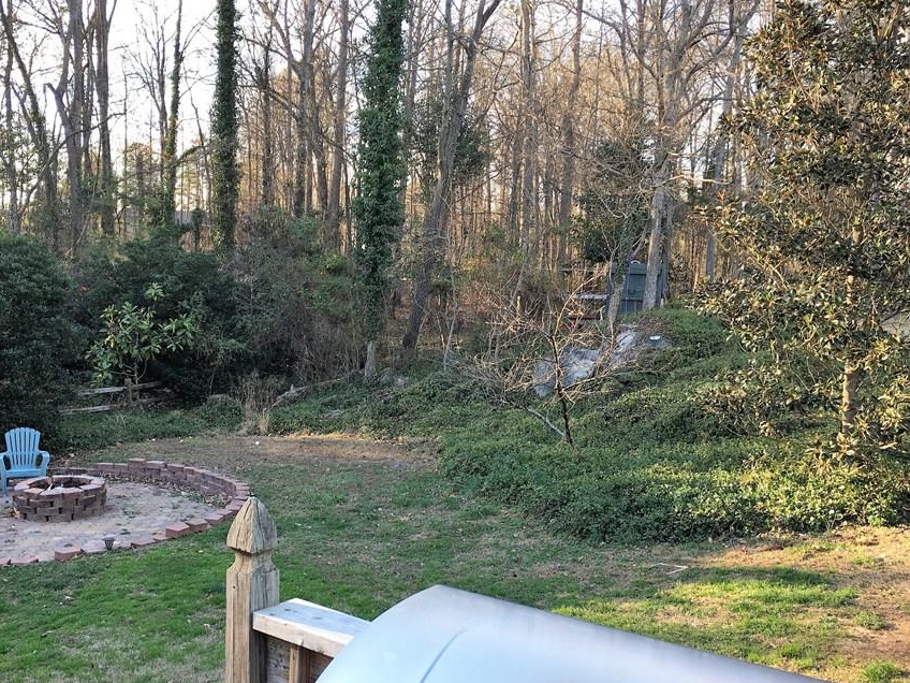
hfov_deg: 52.3
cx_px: 372
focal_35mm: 35
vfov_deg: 40.6
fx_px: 920
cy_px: 384
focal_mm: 4.15
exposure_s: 1/120
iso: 25
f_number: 2.2
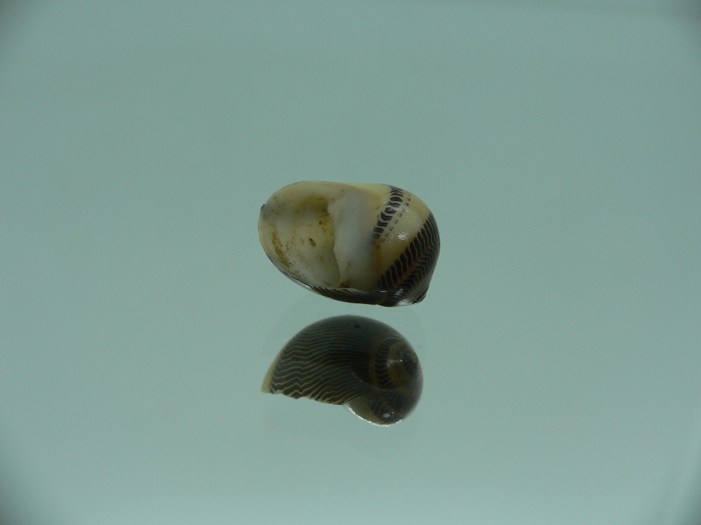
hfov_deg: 52.6
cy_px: 262
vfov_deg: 40.7
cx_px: 350
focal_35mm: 35
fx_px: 709
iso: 80
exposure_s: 1/80
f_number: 2.8
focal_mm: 4.6
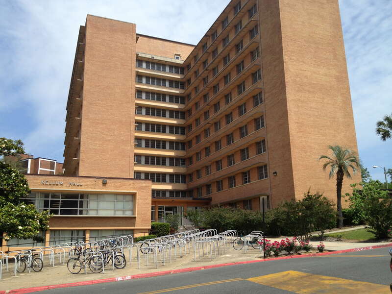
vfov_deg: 40.7
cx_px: 196
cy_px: 147
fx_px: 396
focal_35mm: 35
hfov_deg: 52.6
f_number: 2.4
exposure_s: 1/1842
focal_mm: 4.28
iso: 50
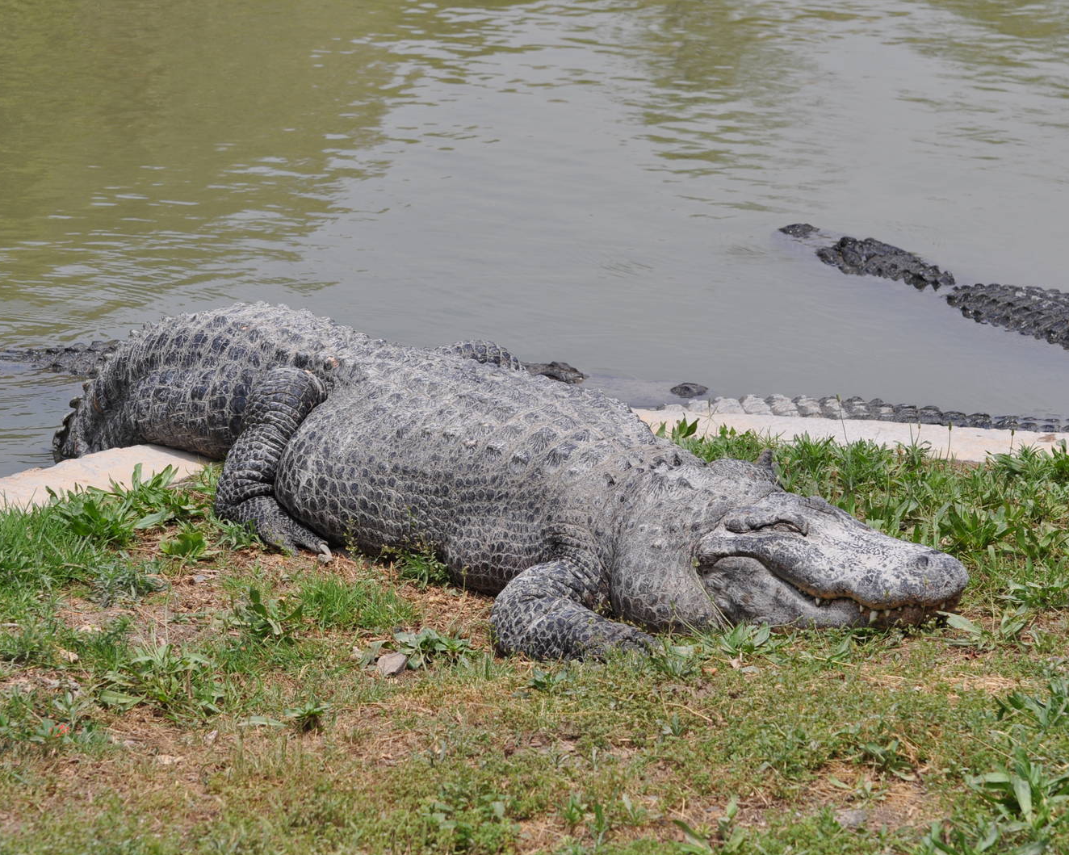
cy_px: 428
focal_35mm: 153
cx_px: 598
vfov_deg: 10.1
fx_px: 4840
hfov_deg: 12.6
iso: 200
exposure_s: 1/800
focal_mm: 90
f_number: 7.1
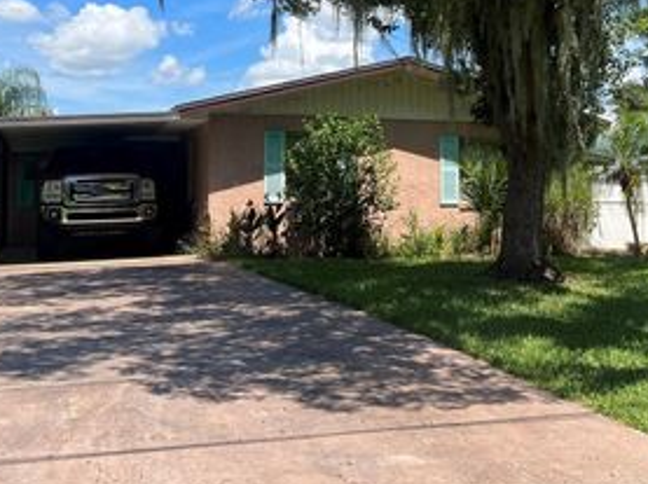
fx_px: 879
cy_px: 151
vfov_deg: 30.5
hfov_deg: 40.5
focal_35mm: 47
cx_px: 325
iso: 50
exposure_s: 1/3460
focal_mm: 5.7
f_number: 1.5
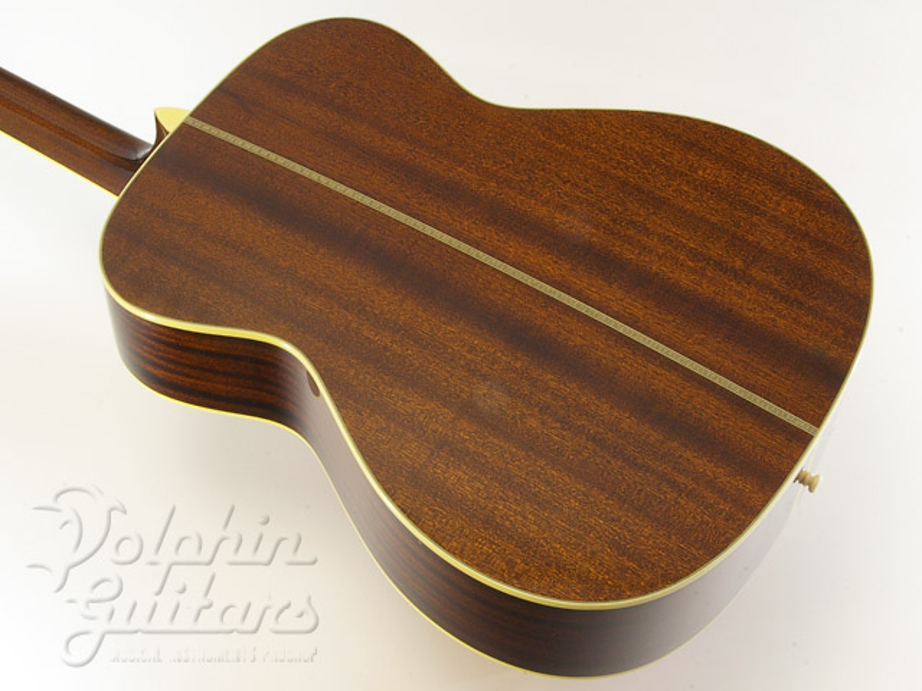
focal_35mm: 51
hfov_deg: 37.5
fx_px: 1358
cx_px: 461
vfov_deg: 28.6
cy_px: 346
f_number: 27
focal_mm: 34
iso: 400
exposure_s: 3
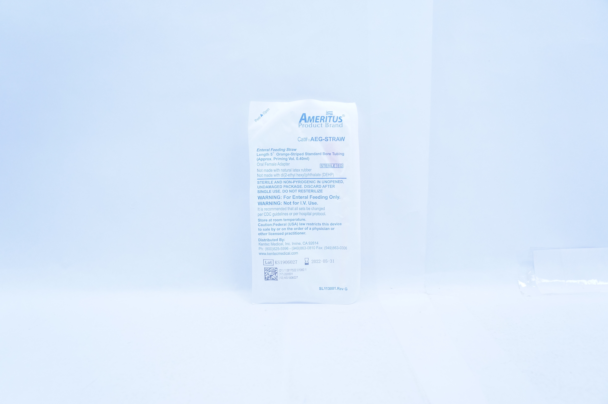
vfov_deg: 41.6
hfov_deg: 59.5
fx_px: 531
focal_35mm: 32
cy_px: 202
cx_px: 304
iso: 800
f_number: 4
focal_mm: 21
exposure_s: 1/250
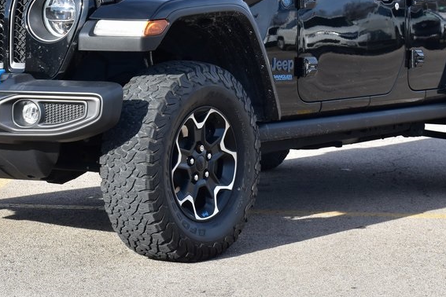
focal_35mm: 130
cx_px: 171
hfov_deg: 15.8
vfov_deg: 10.5
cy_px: 57
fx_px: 1610
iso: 400
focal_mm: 48
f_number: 10
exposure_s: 1/250
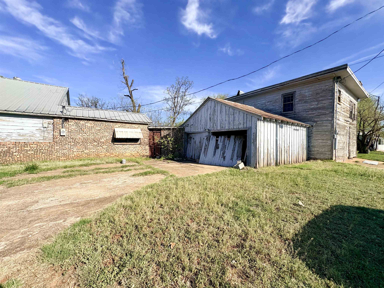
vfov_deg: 85.7
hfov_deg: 102.1
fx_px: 155
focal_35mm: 14
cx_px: 192
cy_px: 144
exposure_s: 1/1976
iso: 50
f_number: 2.2
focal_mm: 2.22
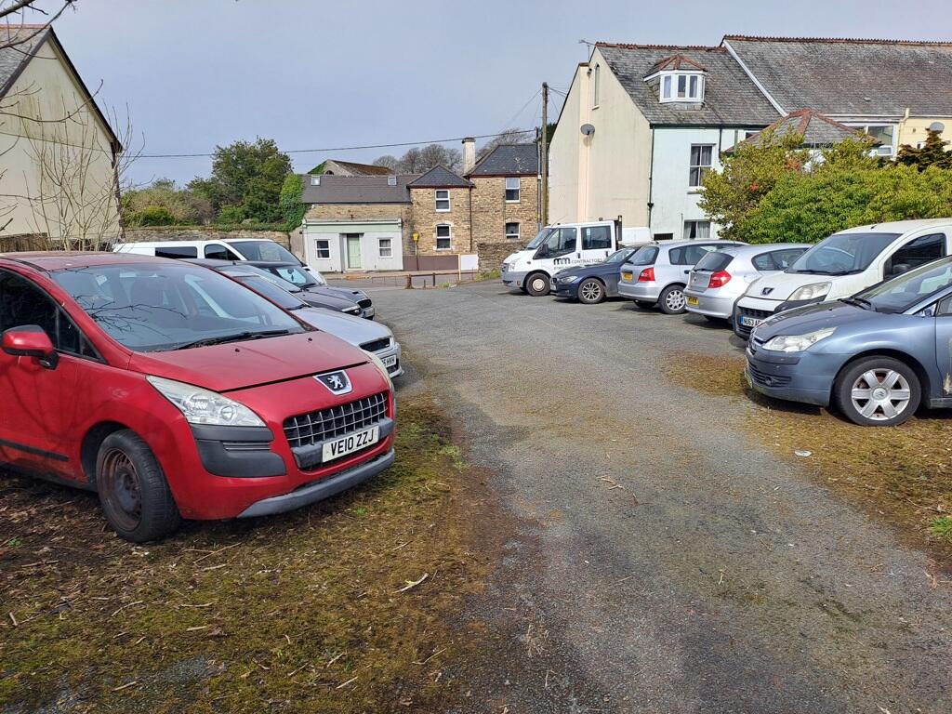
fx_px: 688
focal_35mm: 25
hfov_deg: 69.4
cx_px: 476
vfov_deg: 54.9
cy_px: 357
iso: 32
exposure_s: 1/1012
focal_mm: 4.65
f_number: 1.8
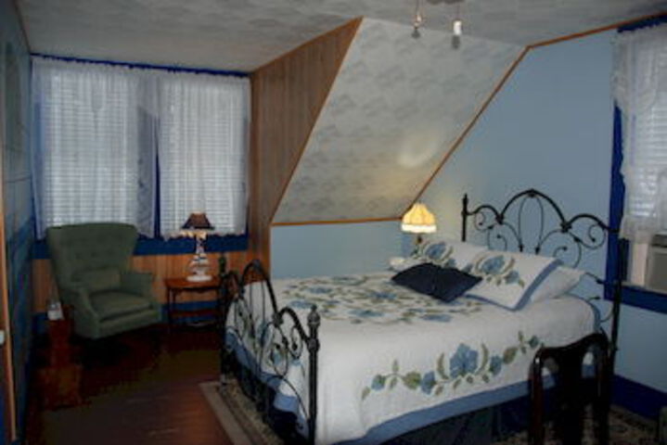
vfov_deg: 48.0
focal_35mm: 27
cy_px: 222
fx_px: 500
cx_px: 334
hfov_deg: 67.4
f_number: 3.5
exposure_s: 1/60
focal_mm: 18
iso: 200
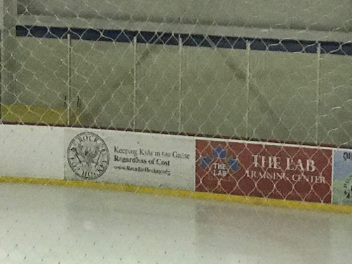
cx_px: 90
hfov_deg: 8.7
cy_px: 345
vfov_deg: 6.5
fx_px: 2309
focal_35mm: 227
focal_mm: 6.6
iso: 160
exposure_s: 1/60
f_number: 2.8
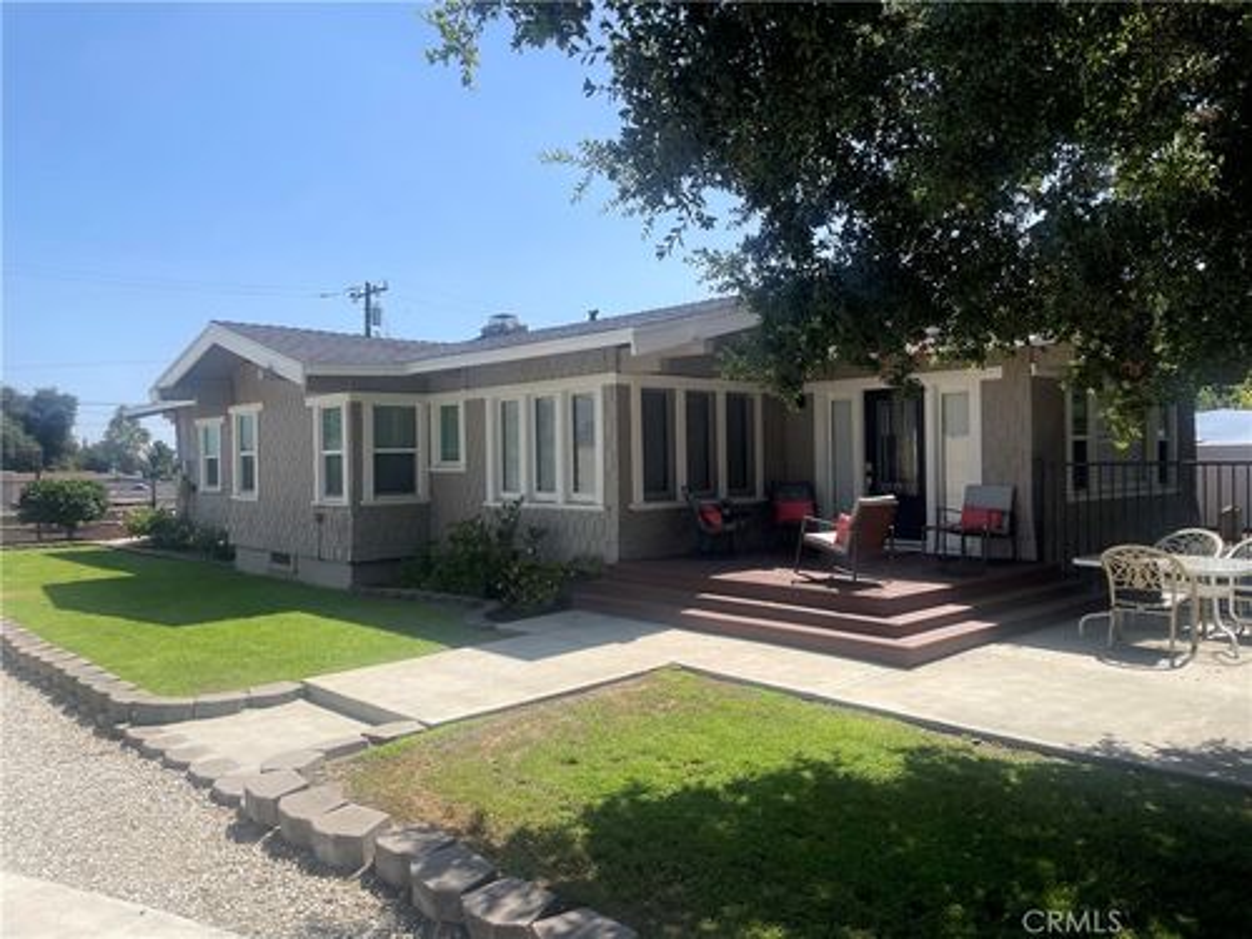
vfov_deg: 53.1
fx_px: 940
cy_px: 470
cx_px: 626
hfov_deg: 67.3
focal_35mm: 26
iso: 50
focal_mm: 4.2
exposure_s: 1/4292
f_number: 1.6
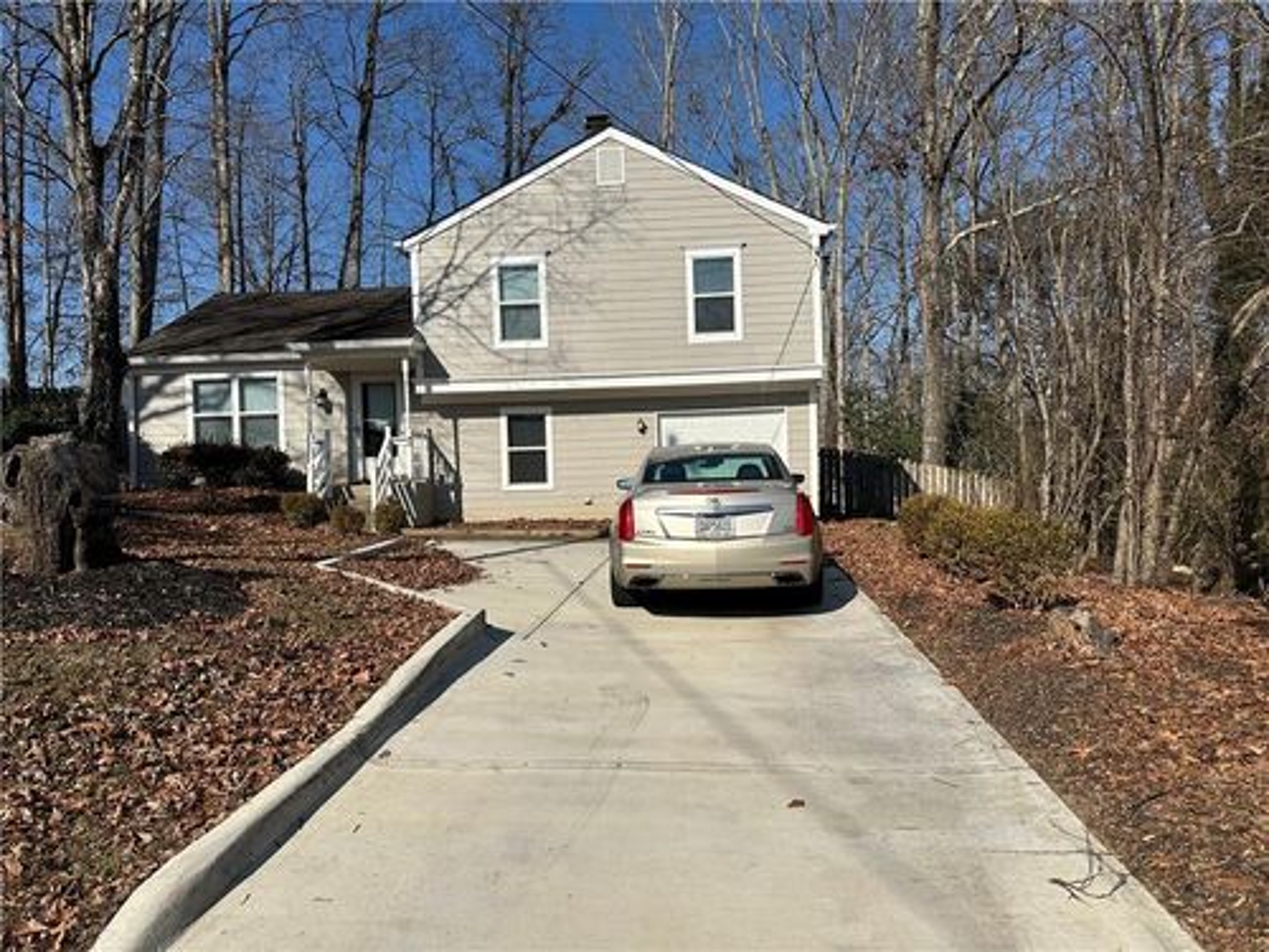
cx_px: 634
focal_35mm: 24
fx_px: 880
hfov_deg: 71.6
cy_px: 476
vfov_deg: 56.8
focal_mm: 6.86
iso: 80
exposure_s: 1/8197
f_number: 1.78
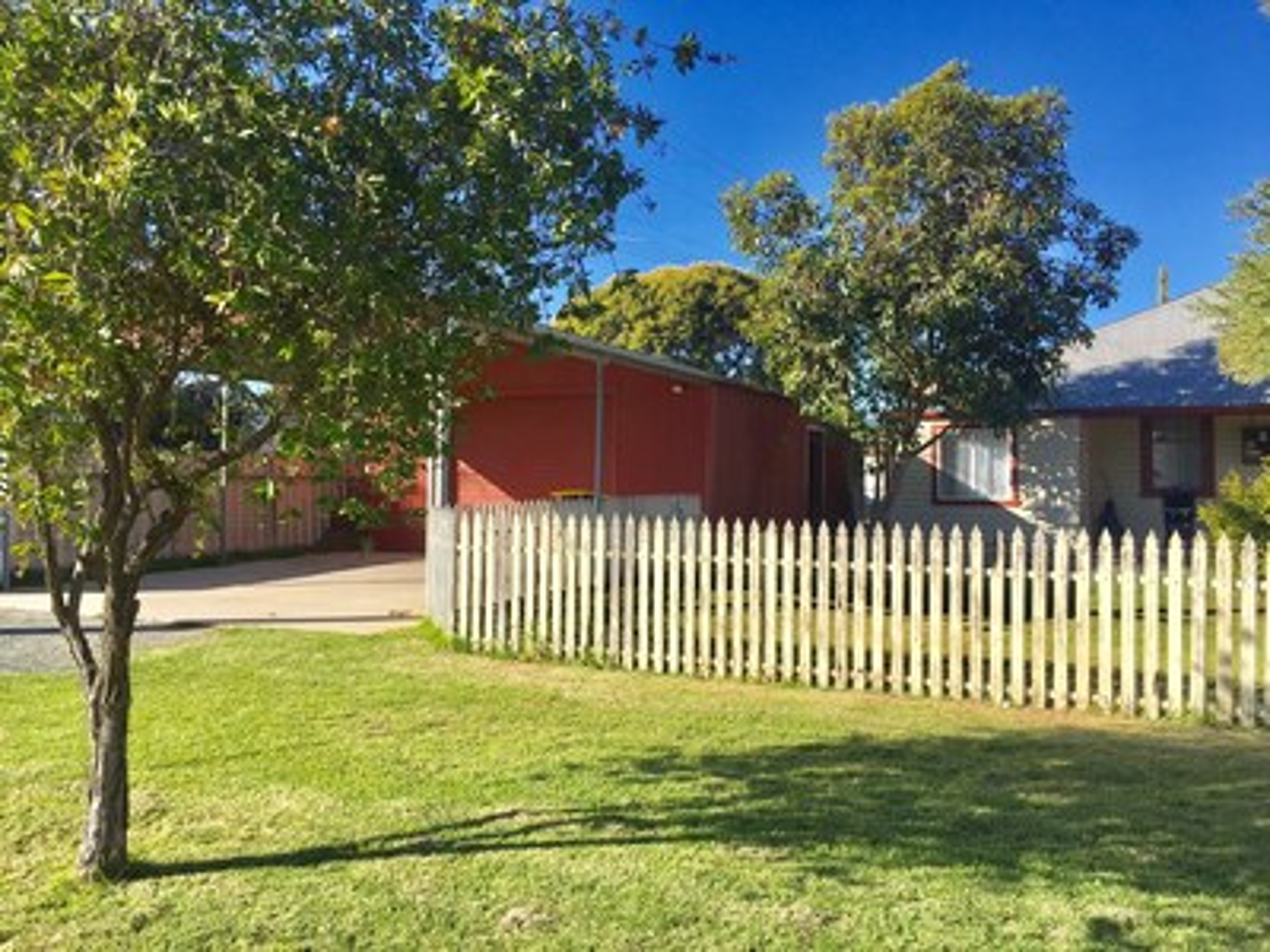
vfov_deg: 48.2
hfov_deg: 61.7
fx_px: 1064
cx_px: 635
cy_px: 476
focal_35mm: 29
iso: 32
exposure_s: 1/1582
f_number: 2.2
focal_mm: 4.15
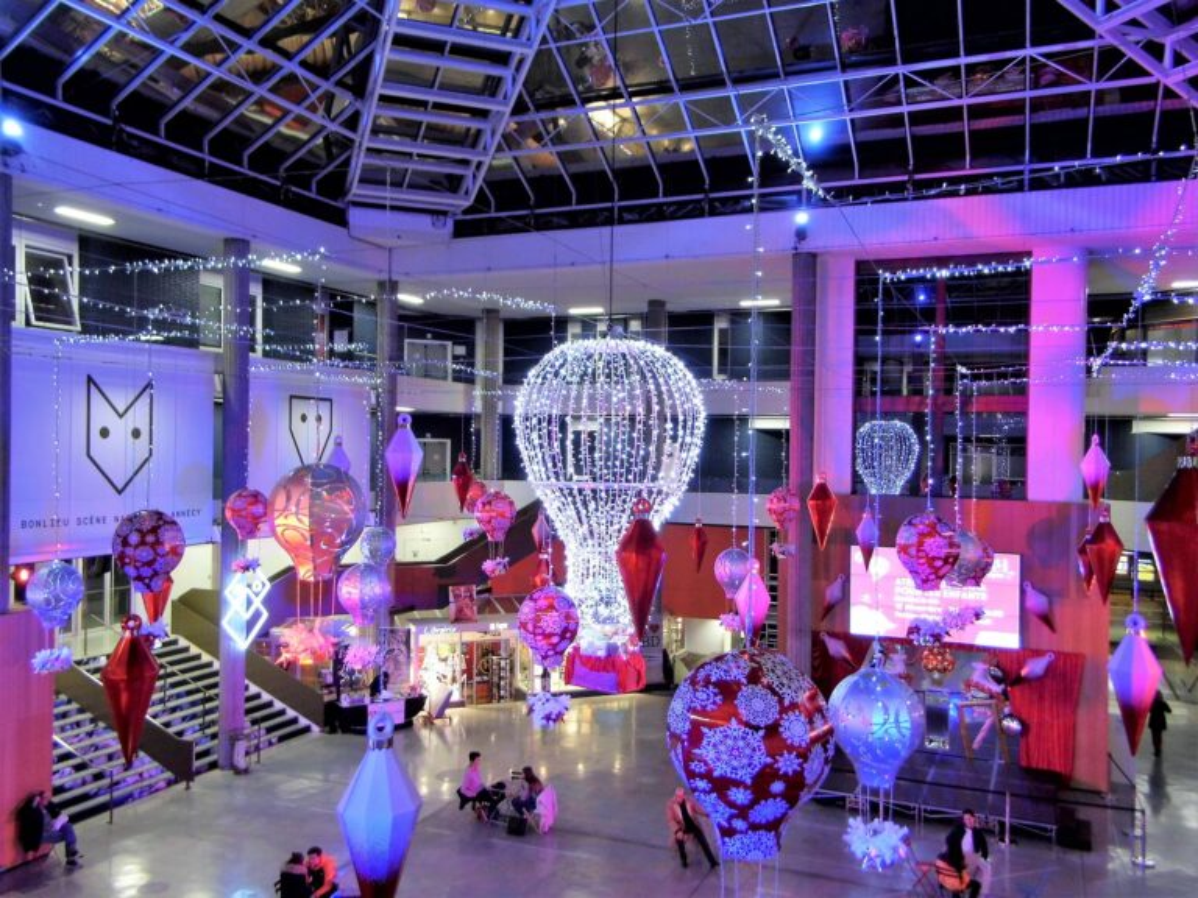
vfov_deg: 48.2
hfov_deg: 61.7
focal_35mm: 29
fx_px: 1004
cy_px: 449
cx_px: 599
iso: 100
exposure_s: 1/8
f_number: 3.2
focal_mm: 5.2
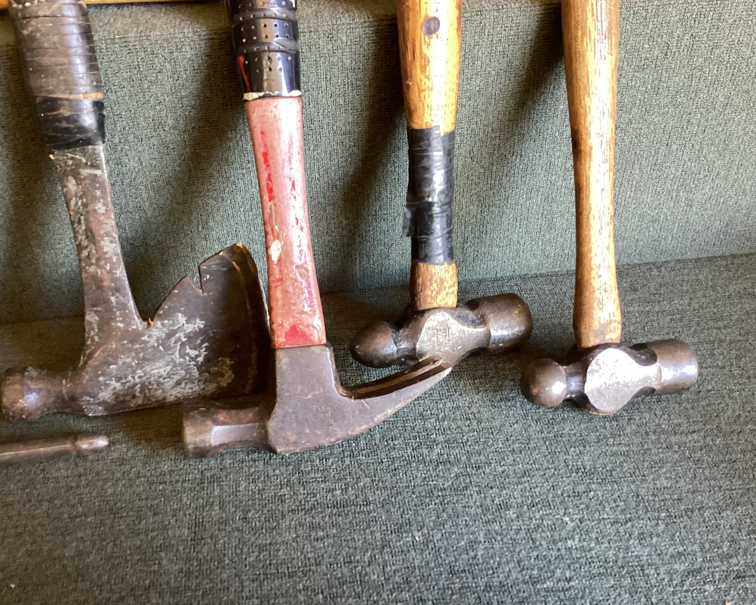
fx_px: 738
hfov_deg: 54.1
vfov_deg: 44.6
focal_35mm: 33
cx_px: 345
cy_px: 302
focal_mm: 3.3
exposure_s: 1/50
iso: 200
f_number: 2.4
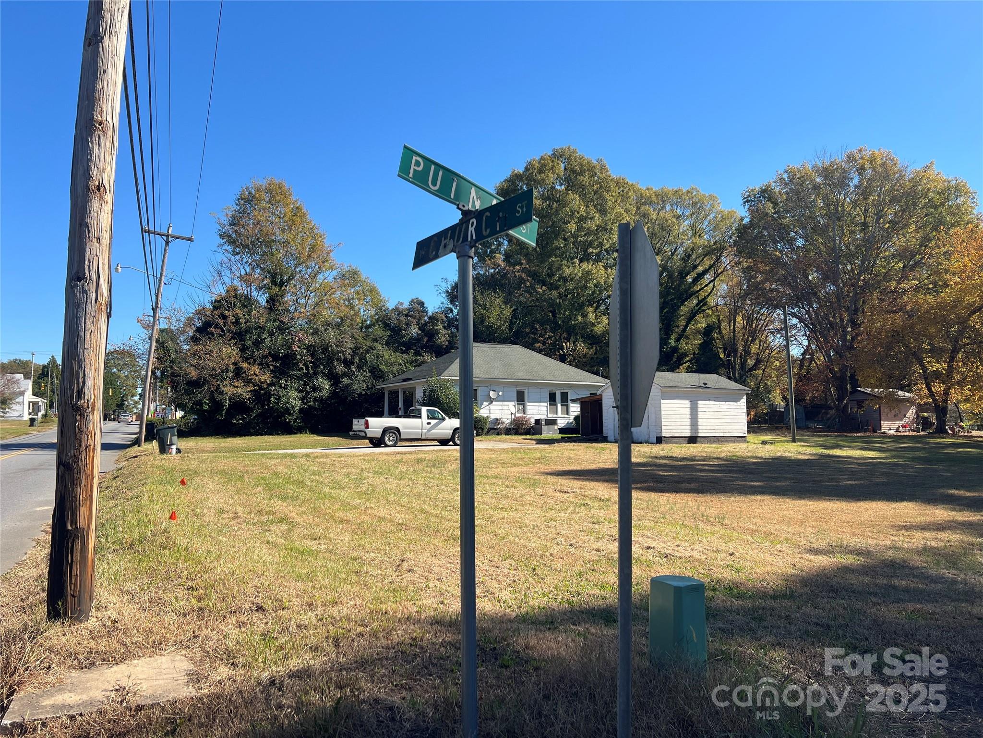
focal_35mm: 26
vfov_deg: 53.1
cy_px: 369
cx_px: 492
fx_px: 738
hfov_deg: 67.3
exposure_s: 1/2299
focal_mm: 5.7
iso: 50
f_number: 1.5
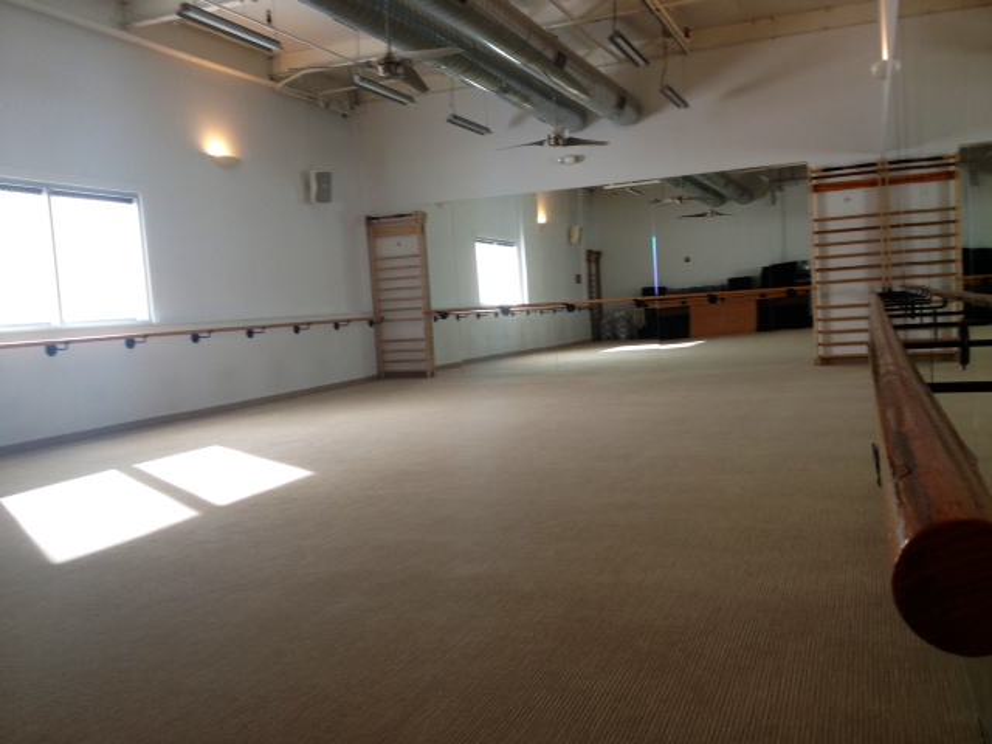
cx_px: 496
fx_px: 1003
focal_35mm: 35
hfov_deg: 52.6
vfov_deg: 40.7
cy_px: 372
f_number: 2.4
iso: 50
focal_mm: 4.28
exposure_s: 1/24
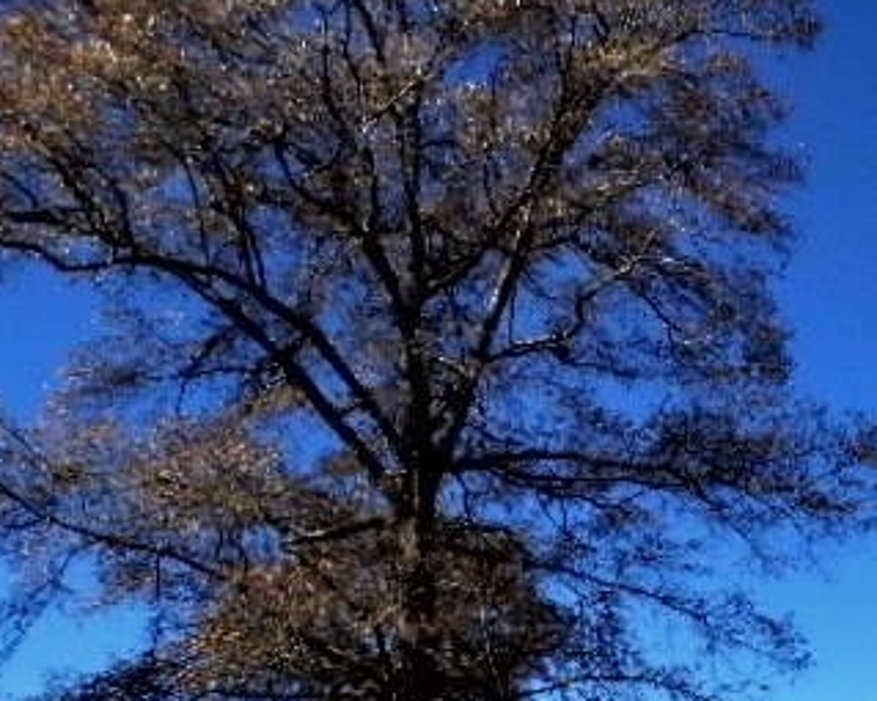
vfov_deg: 30.5
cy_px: 649
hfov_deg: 37.0
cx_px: 795
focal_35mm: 47
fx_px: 1220
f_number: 5.8
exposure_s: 1/800
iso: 100
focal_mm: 4.3
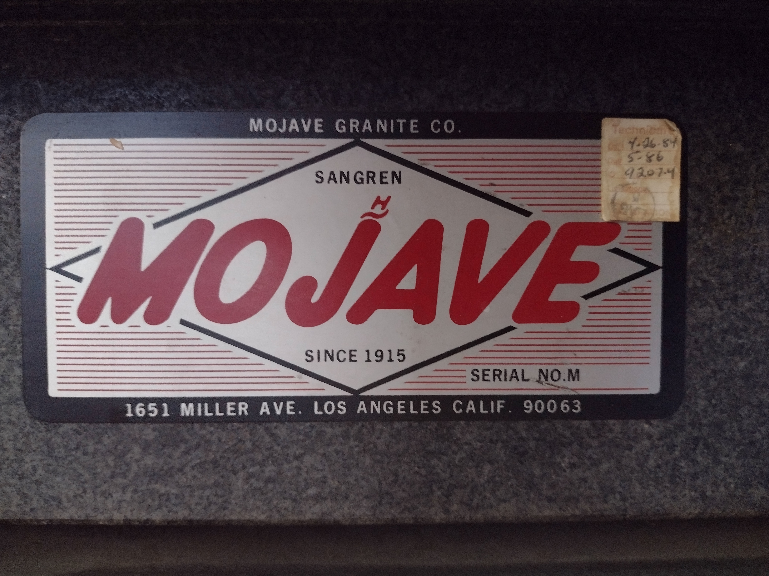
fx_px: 600
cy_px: 288
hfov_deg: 65.3
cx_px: 384
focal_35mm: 27
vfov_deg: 51.4
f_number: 1.7
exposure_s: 1/20
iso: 1397
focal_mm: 4.71
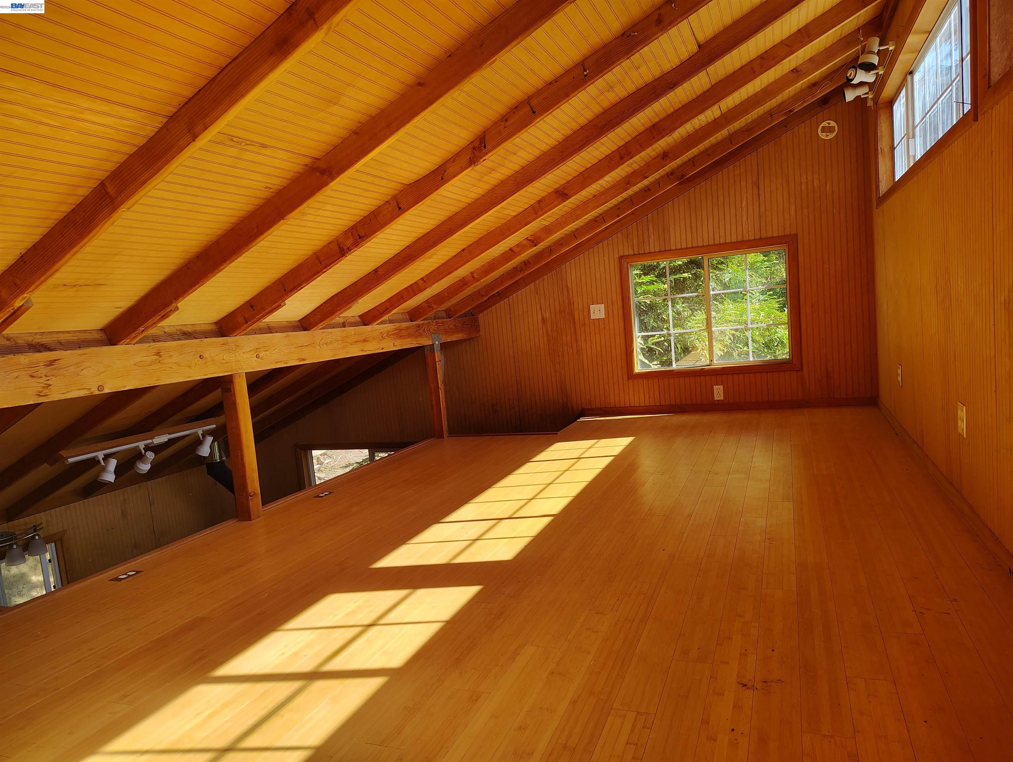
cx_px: 506
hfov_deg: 71.5
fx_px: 703
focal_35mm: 24
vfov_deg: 56.9
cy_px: 381
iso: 107
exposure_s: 1/120
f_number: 1.8
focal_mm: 5.56
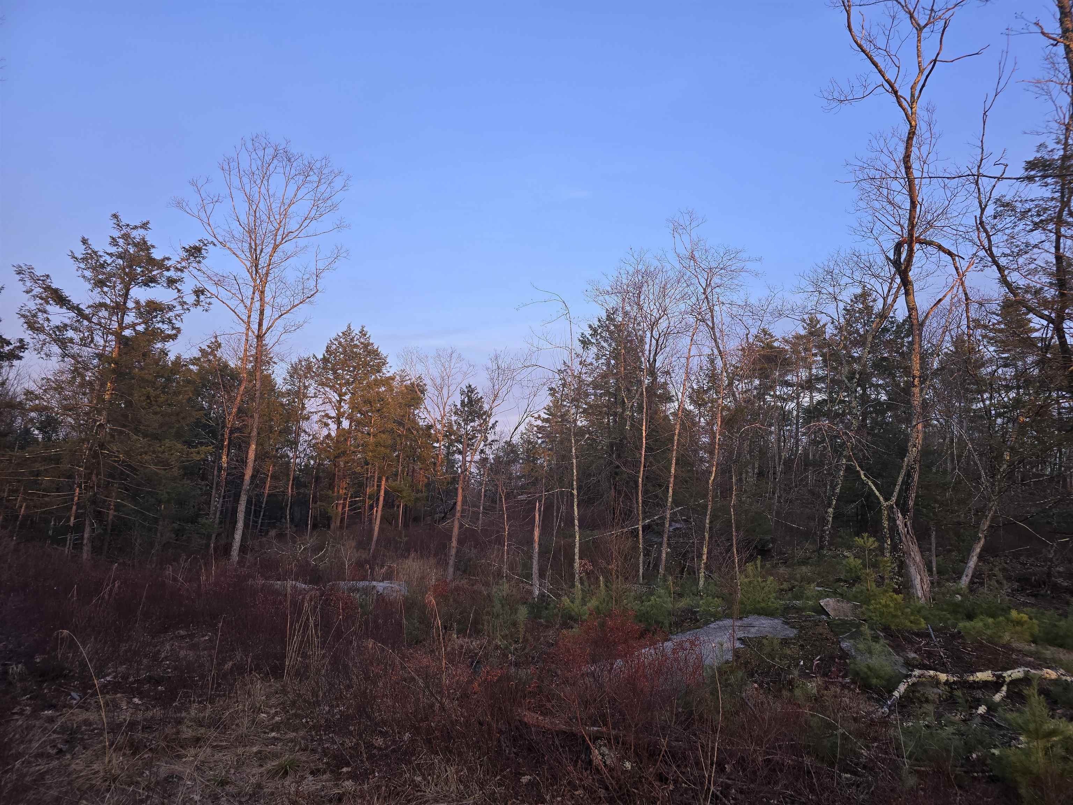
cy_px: 402
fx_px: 713
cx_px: 536
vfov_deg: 58.9
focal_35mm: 23
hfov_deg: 73.9
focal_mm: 6.3
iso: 25
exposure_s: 1/60
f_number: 1.7
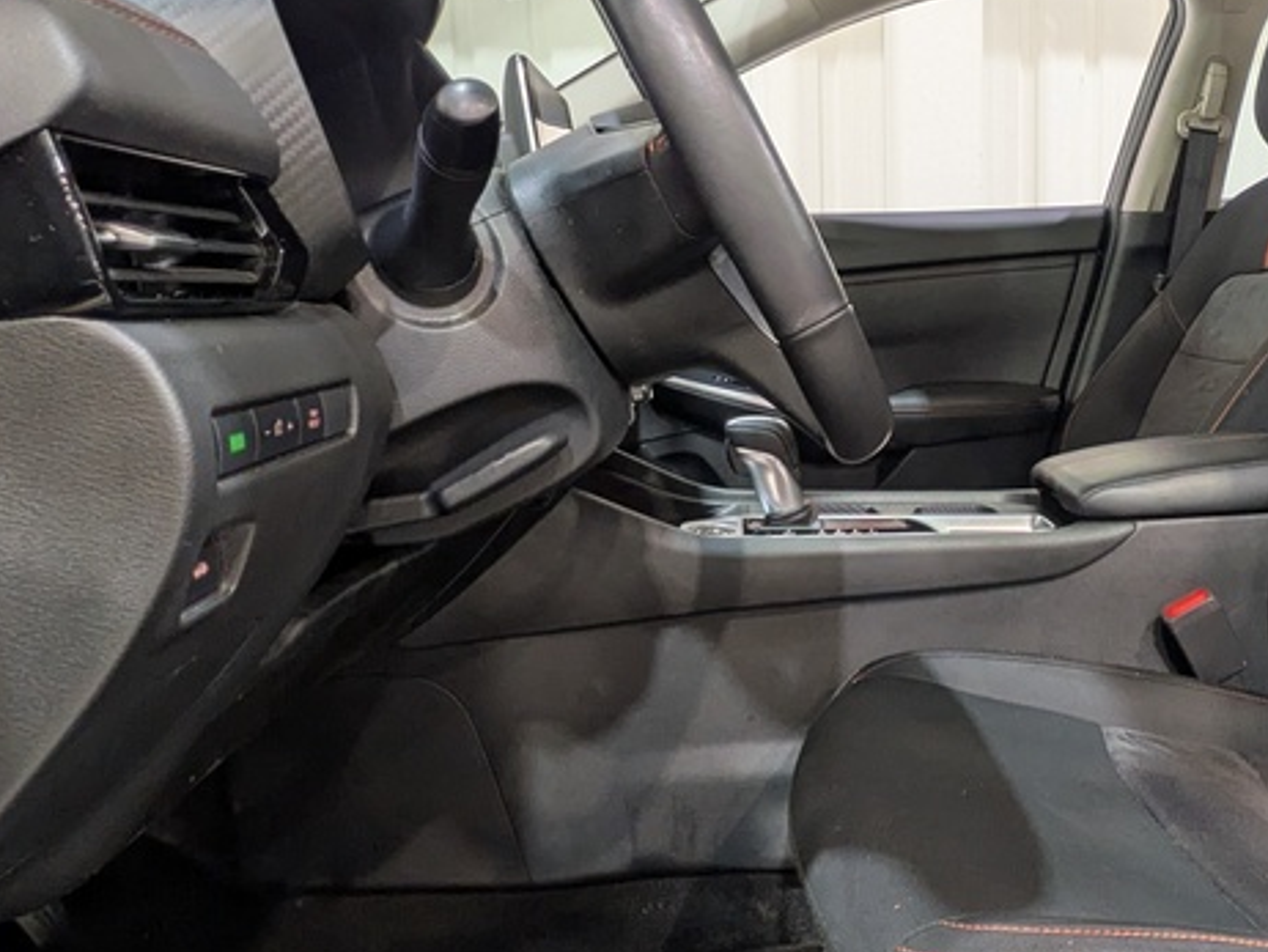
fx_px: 1136
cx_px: 939
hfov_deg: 55.7
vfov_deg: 45.4
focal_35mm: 31
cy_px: 442
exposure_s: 1/25
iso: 67
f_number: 2.2
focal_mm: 1.83
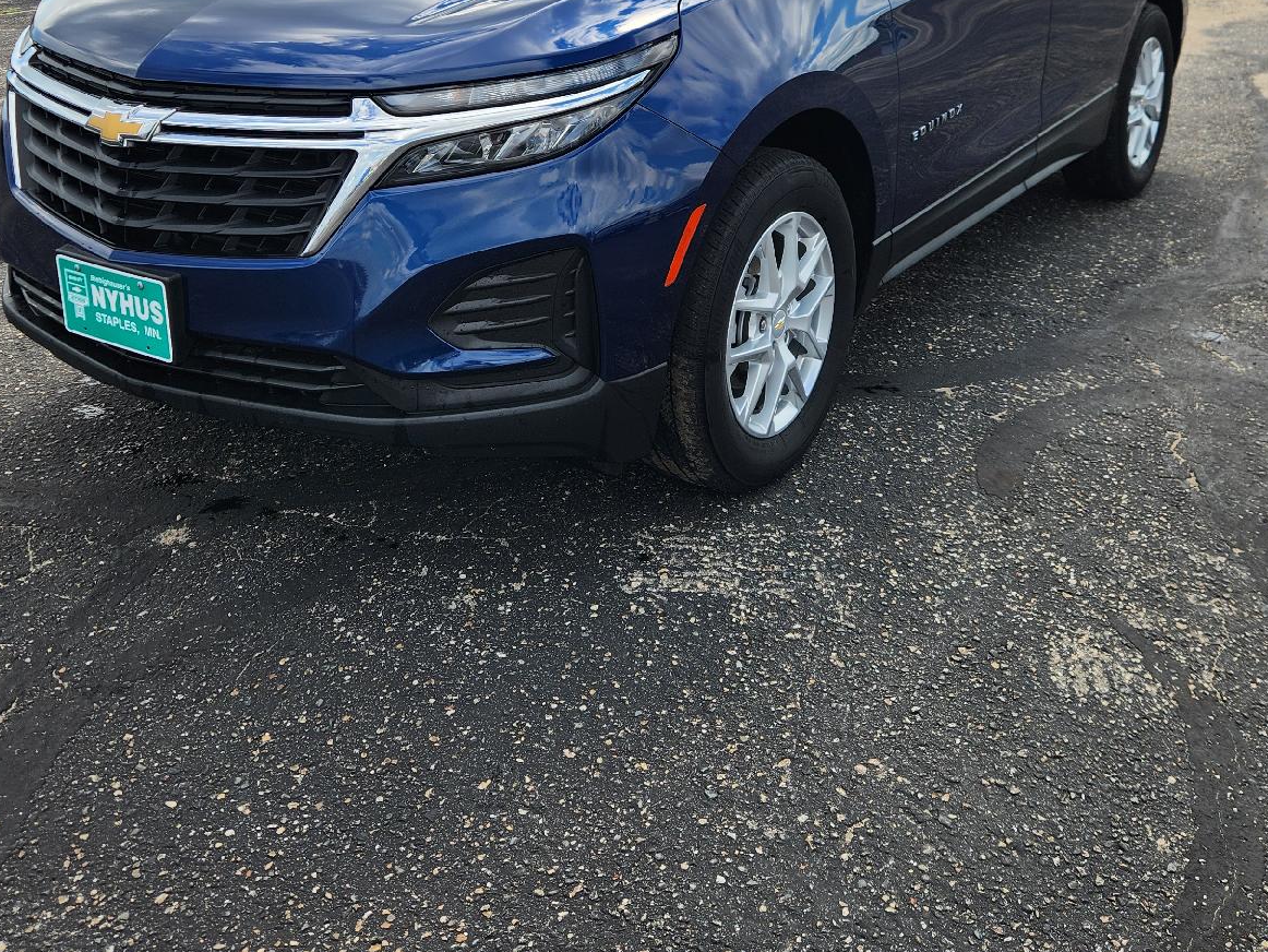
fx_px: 1392
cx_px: 618
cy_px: 199
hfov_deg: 49.0
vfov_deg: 36.5
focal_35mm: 38
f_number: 1.8
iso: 20
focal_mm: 5.4
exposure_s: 1/1262
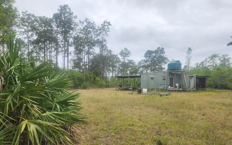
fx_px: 171
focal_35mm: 27
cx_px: 111
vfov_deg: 45.4
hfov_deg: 68.4
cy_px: 94
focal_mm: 5.4
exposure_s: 1/1789
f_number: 1.8
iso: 20
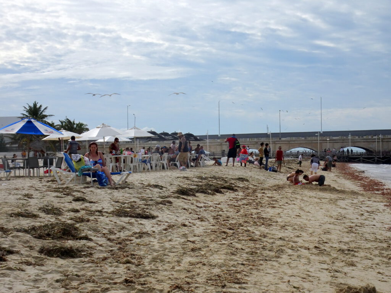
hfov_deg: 33.2
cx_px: 196
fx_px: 655
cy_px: 146
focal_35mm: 58
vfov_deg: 25.2
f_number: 4.5
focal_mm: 9.87
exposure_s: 1/1000
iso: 80
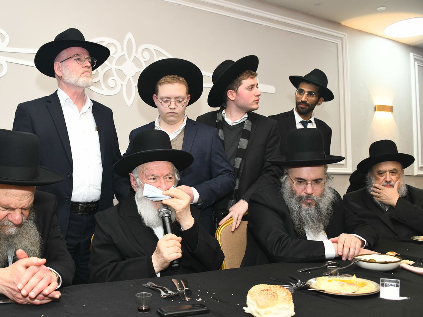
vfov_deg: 42.9
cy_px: 161
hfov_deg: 54.9
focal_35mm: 33
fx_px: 403
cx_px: 168
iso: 1250
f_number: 5.6
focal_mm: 28
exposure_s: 1/125
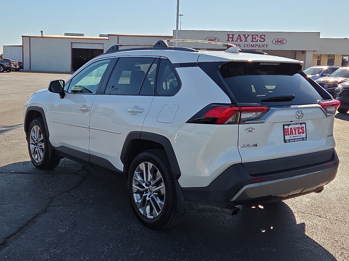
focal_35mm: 44
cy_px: 130
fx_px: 444
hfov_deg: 42.9
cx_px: 174
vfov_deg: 32.9
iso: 25
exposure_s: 1/2000
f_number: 1.8
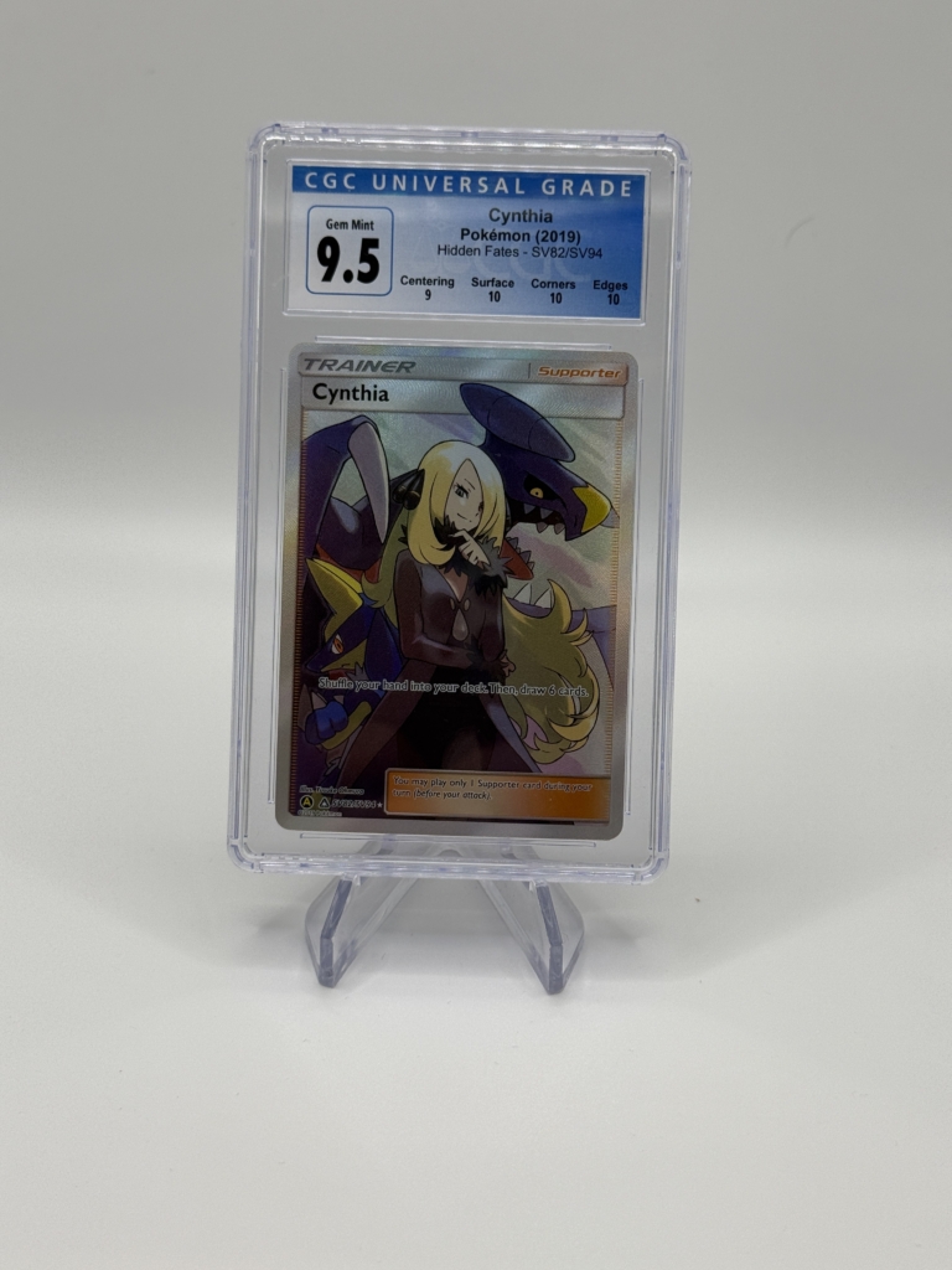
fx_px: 1760
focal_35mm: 48
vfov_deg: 39.7
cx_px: 476
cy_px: 635
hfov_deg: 30.3
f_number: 1.78
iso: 64
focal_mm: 6.76
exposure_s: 1/356
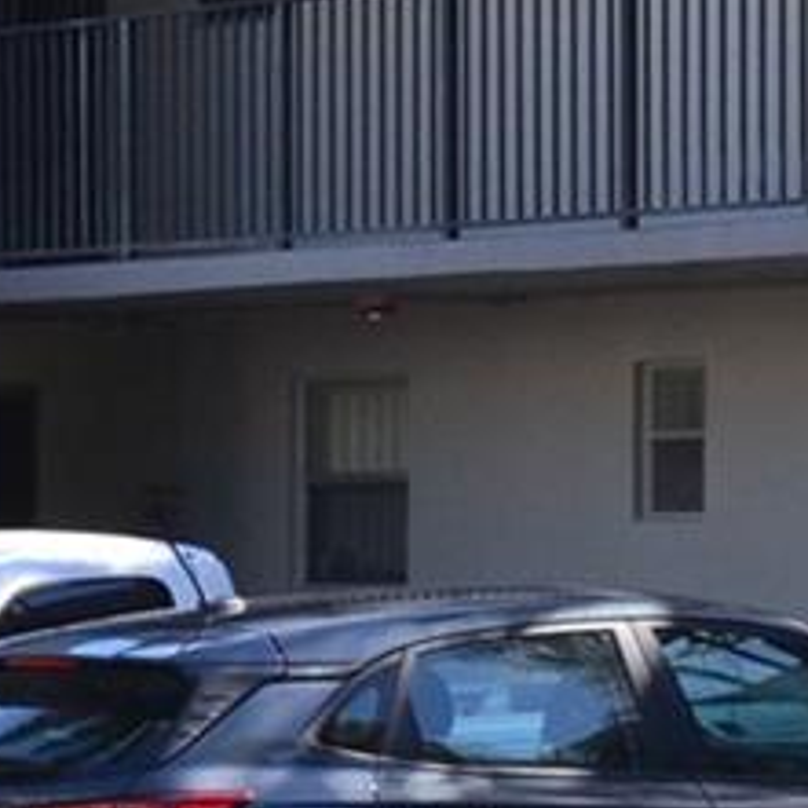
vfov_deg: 7.0
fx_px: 6578
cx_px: -292
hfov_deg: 7.0
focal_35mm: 249
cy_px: 676
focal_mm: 27
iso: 400
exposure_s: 1/320
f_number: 10
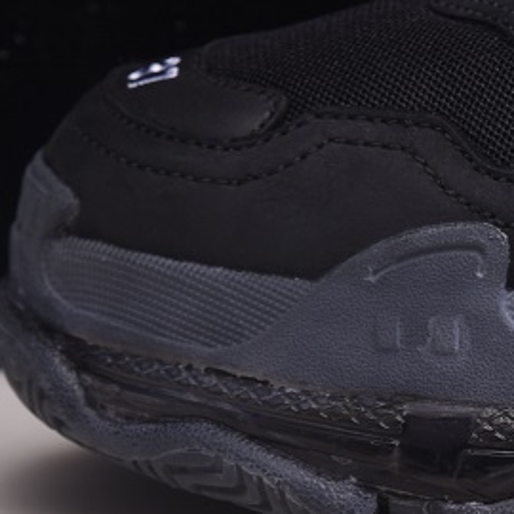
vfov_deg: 3.9
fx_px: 7610
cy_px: 24
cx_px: 933
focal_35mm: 453
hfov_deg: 3.8
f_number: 11
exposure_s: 1/200
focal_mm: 120
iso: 100
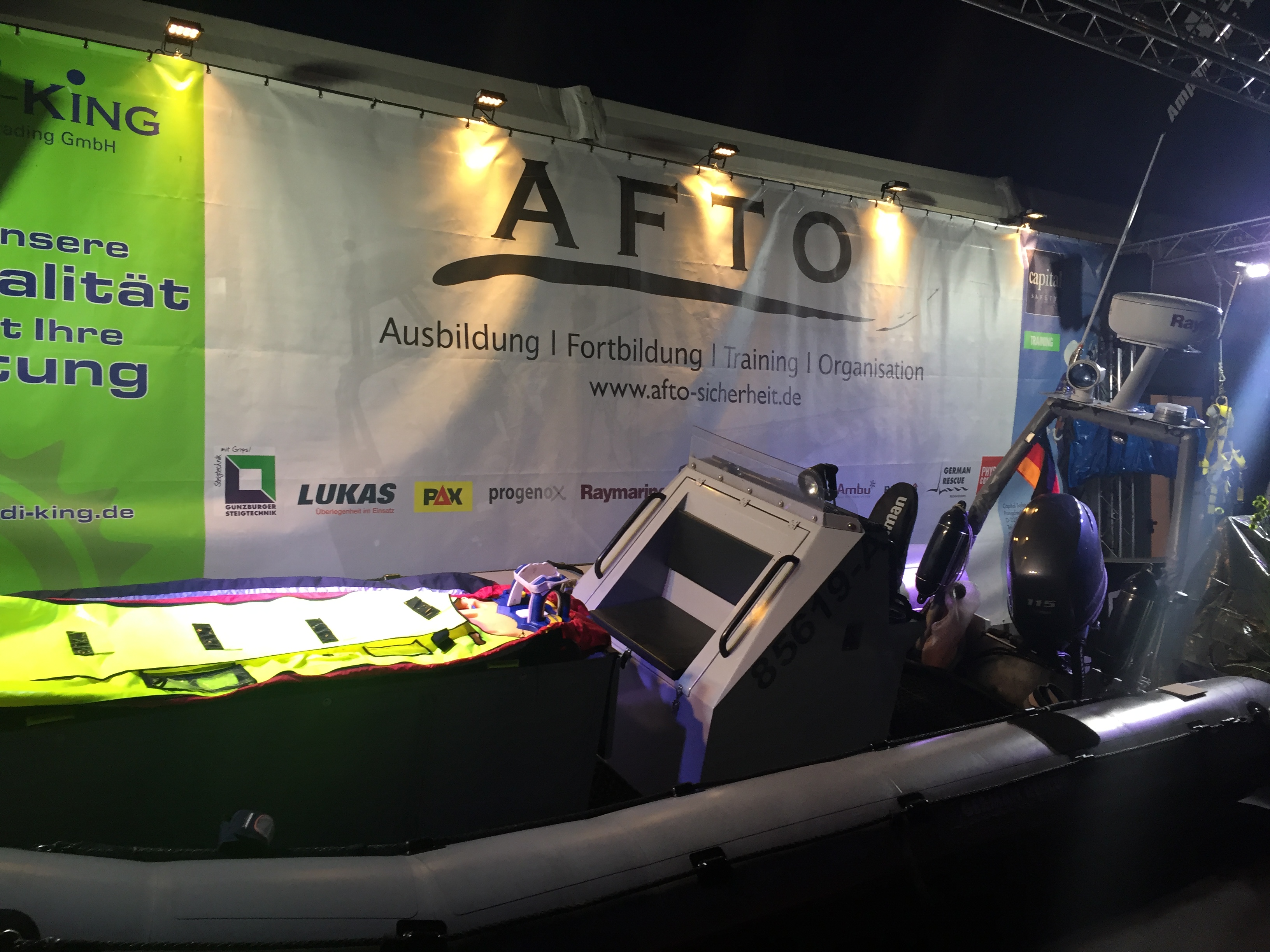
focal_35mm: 29
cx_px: 635
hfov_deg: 61.7
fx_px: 1064
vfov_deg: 48.2
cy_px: 476
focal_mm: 4.15
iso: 50
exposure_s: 1/20
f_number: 2.2
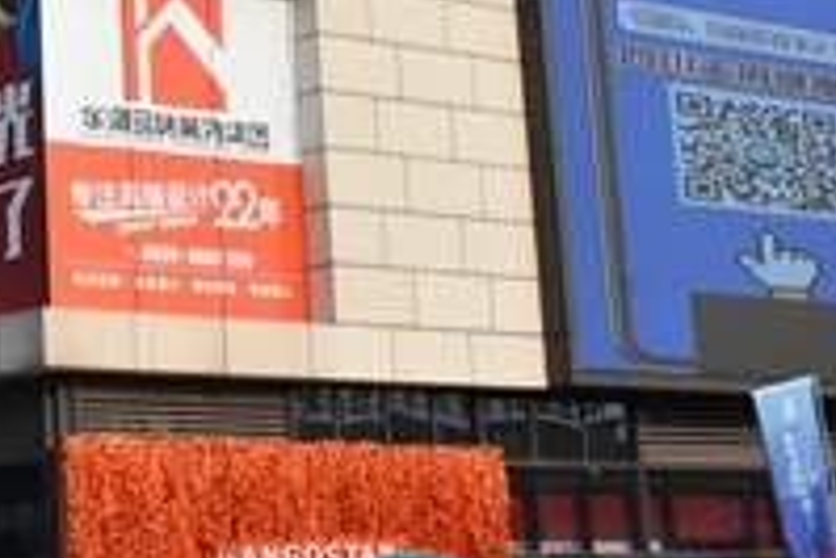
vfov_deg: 12.8
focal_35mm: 106
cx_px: -34
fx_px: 2463
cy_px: 19
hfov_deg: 18.7
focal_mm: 22
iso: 1600
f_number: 16
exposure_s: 1/1000
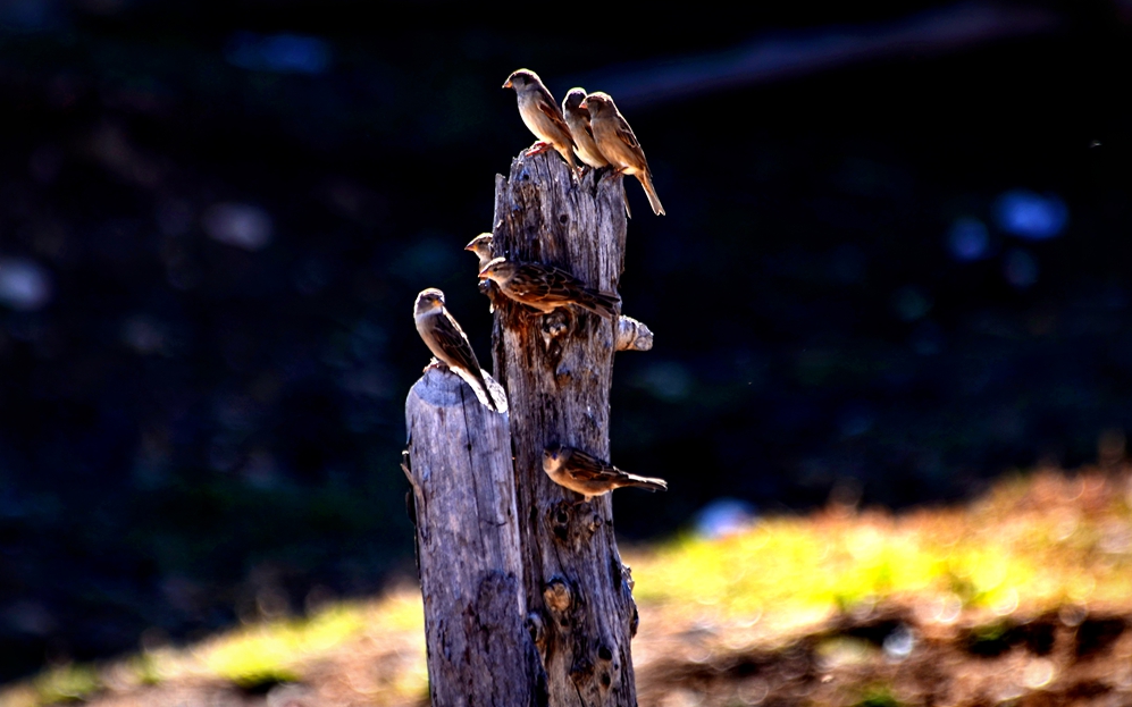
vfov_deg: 2.1
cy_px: 343
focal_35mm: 612
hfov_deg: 3.4
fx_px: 18880
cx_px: 565
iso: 100
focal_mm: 400
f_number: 5.6
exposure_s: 1/250
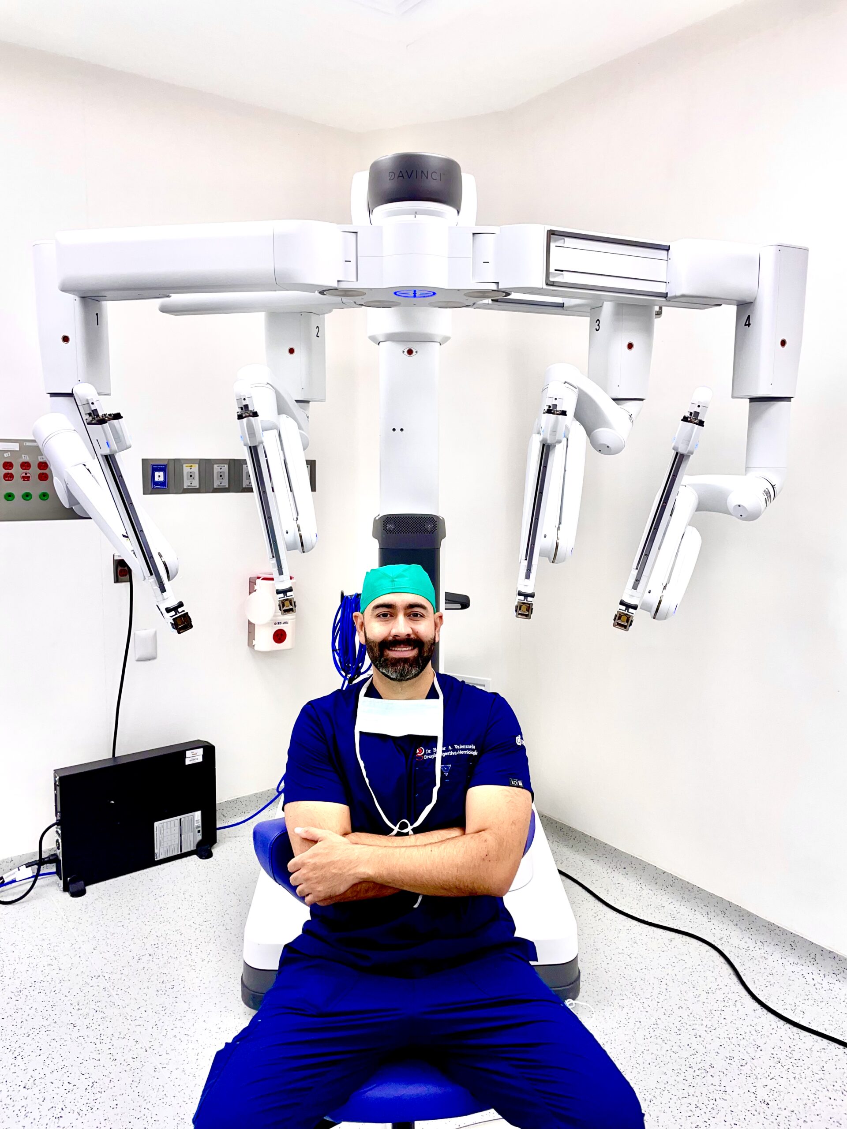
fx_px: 848
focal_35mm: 26
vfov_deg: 67.3
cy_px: 564
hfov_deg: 53.1
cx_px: 424
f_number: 1.6
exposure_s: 1/120
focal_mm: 4.2
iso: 40
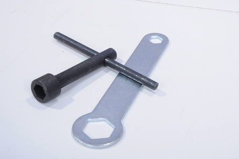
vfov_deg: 13.0
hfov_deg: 19.5
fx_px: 696
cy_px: 80
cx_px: 120
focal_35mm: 105
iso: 200
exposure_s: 1/160
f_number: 25
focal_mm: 70
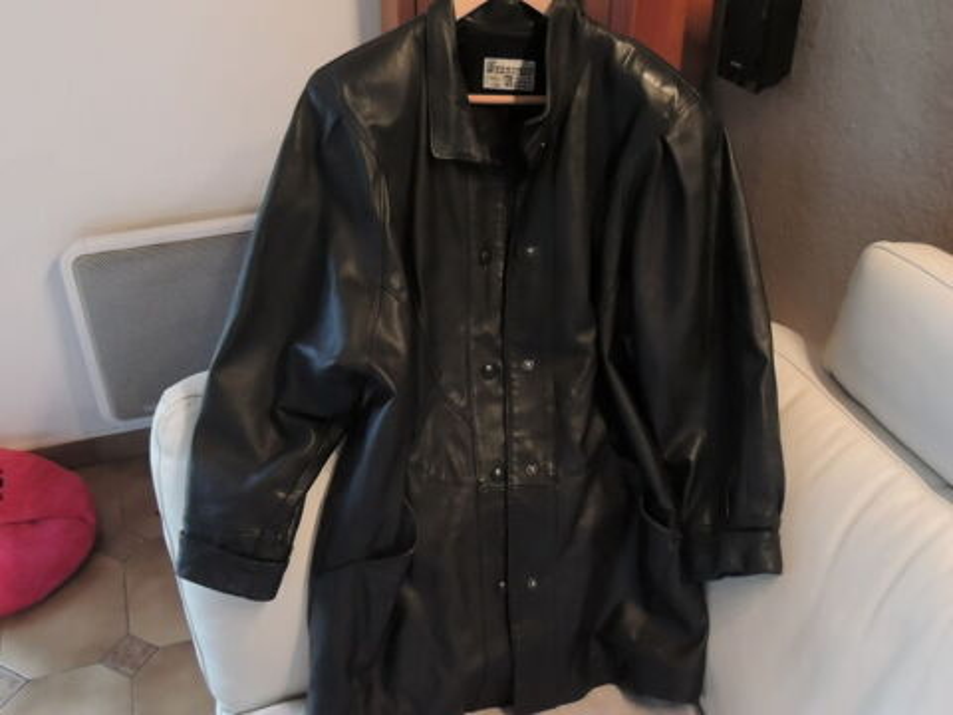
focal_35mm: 33
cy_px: 358
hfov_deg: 55.4
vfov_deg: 42.9
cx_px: 476
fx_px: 909
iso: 2500
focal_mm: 5.8
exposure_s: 1/15
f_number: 3.2
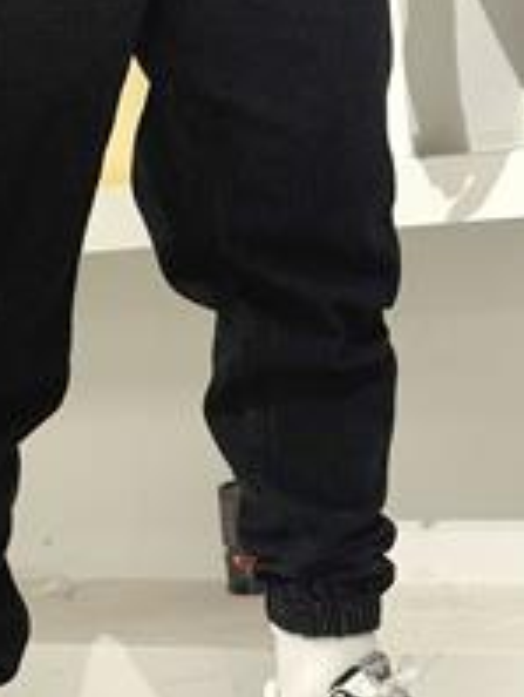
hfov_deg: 13.1
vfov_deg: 17.4
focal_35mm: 113
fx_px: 2276
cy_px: 296
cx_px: 116
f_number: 1.78
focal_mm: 6.76
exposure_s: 1/100
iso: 160
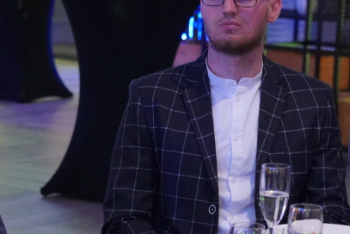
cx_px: 169
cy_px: 266
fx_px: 1615
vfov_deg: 8.2
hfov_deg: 12.4
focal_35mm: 166
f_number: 4
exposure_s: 1/80
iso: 12800
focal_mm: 52
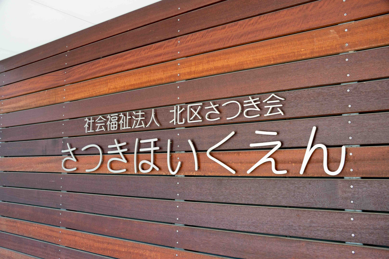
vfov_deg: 38.9
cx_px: 194
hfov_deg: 55.8
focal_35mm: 34
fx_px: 367
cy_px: 130
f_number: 7.1
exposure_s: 1/40
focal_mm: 23
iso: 200
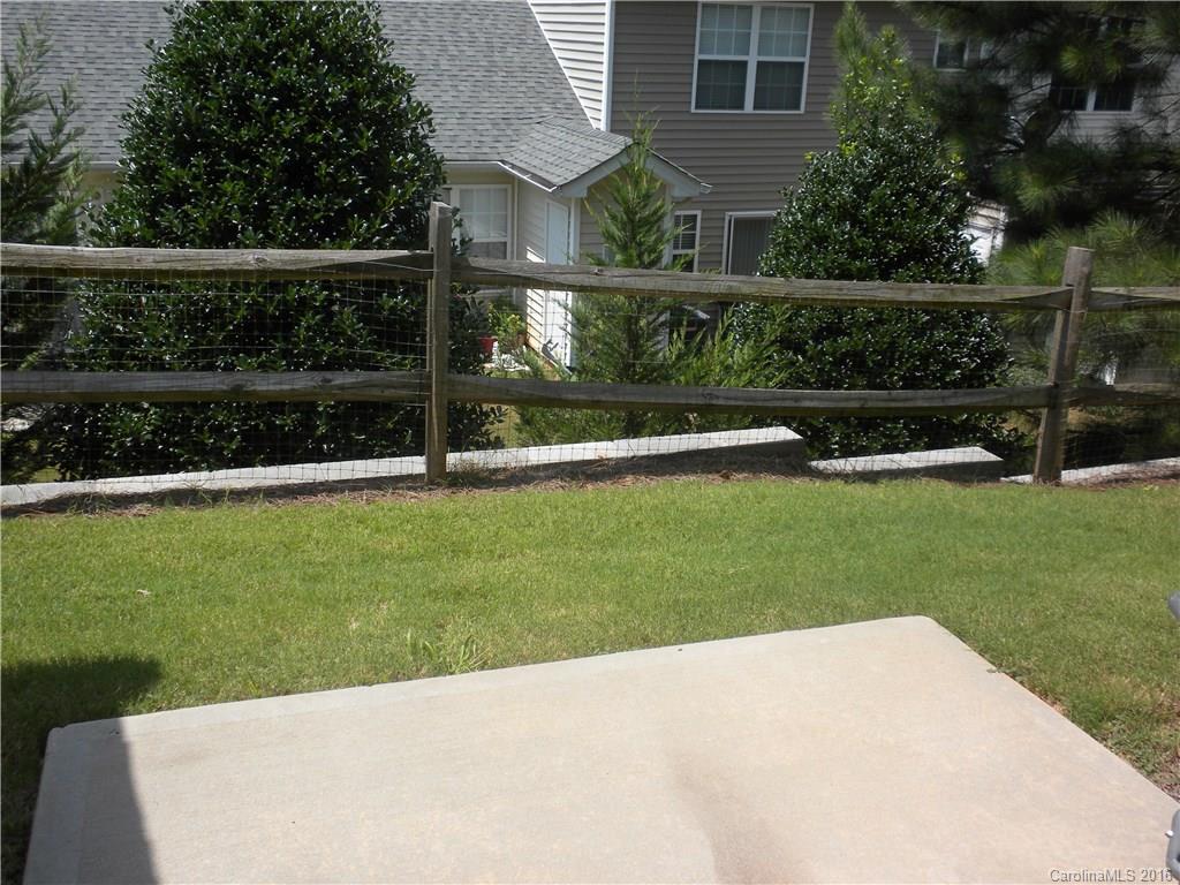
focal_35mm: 37
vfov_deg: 38.7
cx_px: 590
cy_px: 442
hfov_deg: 50.1
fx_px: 1261
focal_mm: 6.6
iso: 64
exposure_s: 1/88.1
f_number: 10
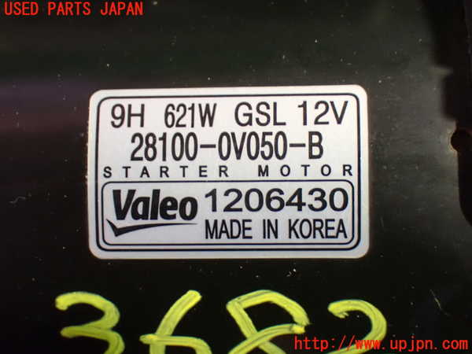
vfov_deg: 21.9
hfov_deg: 29.0
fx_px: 914
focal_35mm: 67
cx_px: 236
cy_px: 177
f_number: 3.8
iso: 1600
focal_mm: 11.88
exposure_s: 1/15
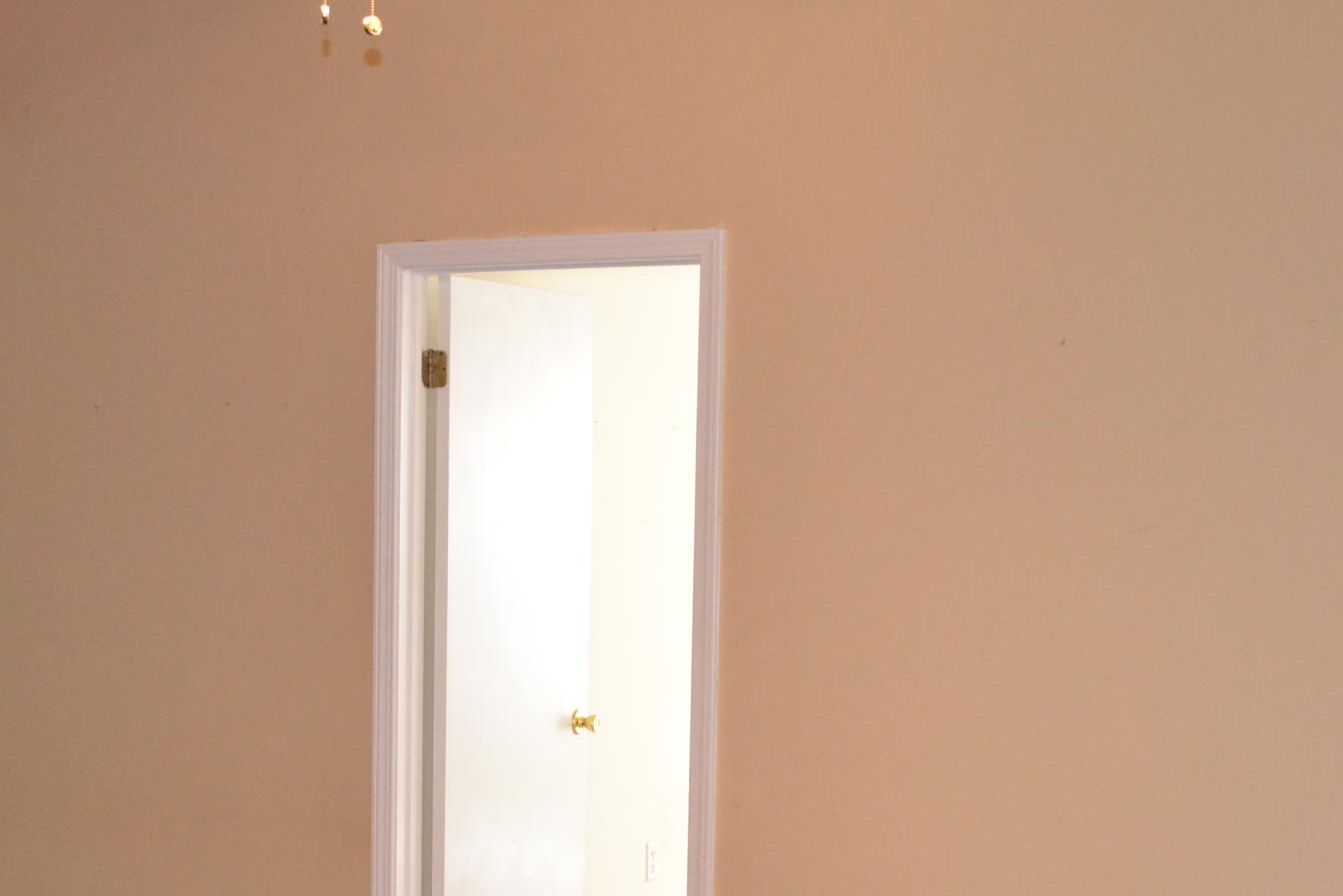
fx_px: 2500
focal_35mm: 67
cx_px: 508
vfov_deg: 20.2
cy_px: 660
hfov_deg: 30.0
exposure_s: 1/60
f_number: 3.8
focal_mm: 20
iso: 1600
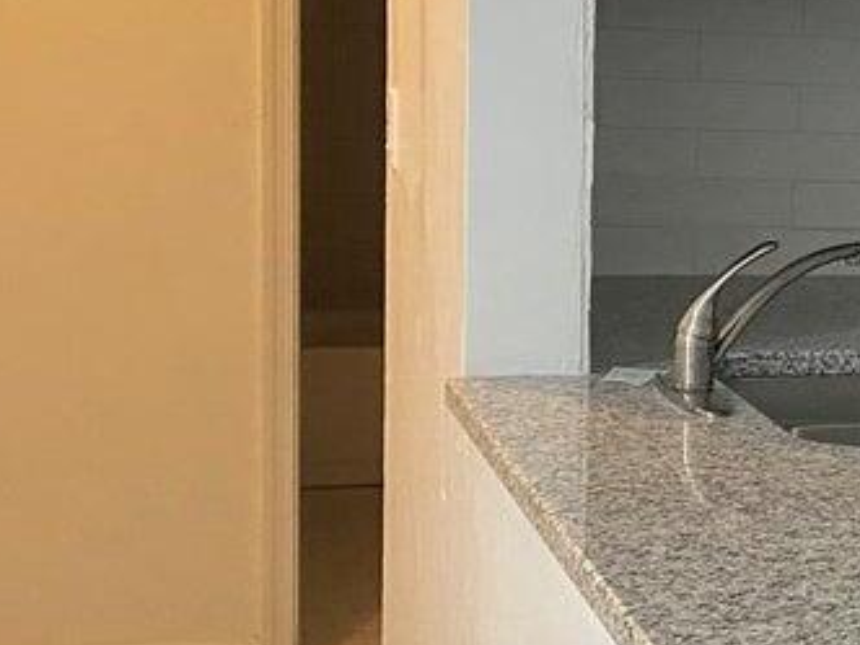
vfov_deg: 13.8
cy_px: 355
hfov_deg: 16.8
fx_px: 2658
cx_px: 1271
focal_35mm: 107
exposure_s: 1/60
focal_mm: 4.25
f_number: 1.8
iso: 320
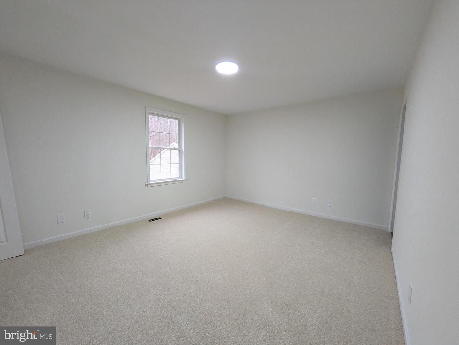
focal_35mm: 14
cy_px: 172
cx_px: 230
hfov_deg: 102.1
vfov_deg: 85.7
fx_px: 186
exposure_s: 1/60
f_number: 2.2
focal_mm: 1.83
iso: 254
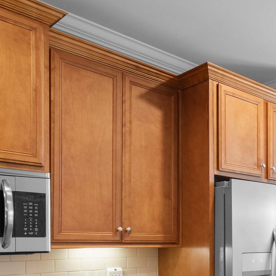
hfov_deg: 35.6
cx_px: 284
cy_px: 233
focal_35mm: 42
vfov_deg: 38.1
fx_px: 379
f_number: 4.5
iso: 100
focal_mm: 10
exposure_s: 1.3
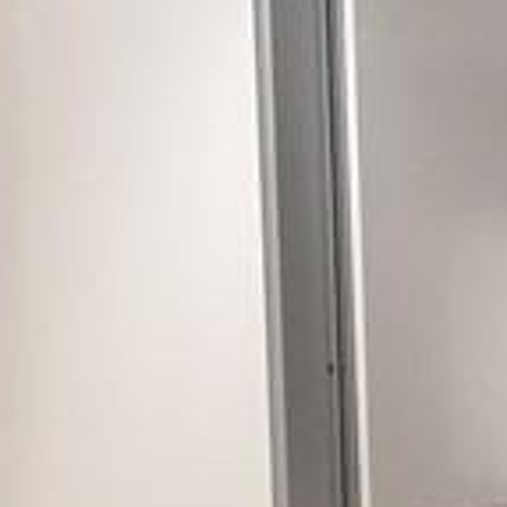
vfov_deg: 9.4
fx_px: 3049
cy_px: 606
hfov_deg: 9.3
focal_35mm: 184
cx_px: 748
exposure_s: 1/15
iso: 32
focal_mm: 4.15
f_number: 2.2
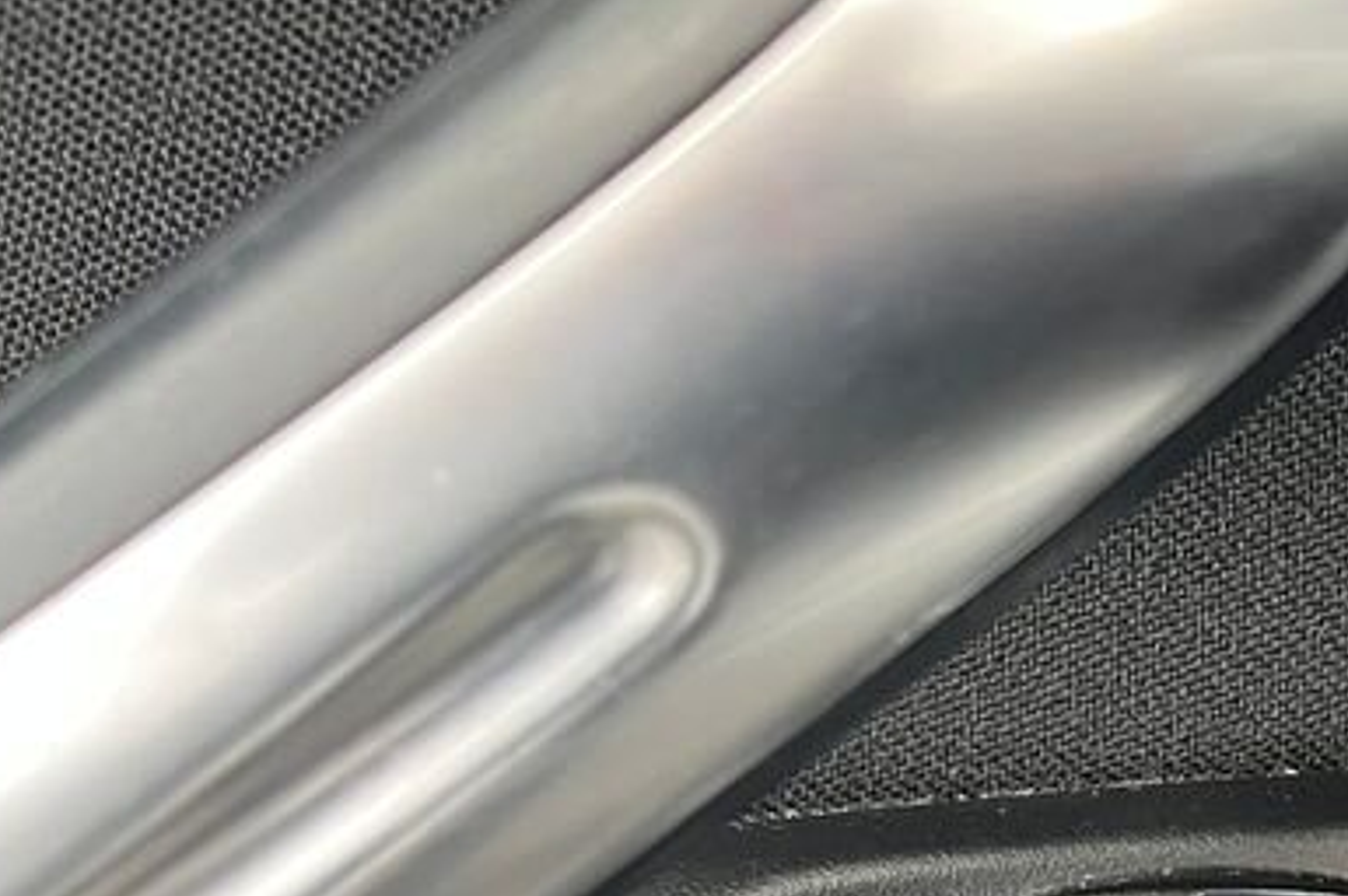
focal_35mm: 72
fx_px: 2694
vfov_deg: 17.8
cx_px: 1688
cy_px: 1134
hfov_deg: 24.9
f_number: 1.6
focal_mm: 5.1
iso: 320
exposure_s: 1/50
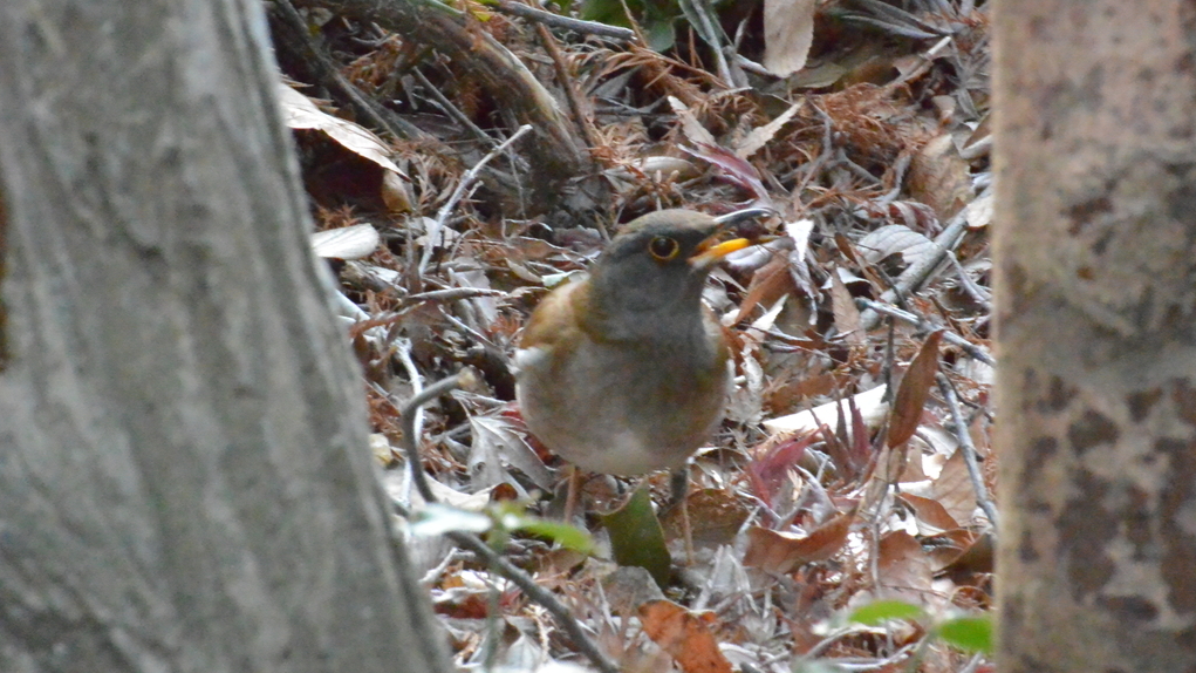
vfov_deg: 1.9
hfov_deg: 3.5
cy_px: 343
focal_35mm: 624
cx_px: 599
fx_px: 19786
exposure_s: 1/20
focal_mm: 220
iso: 6400
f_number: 14
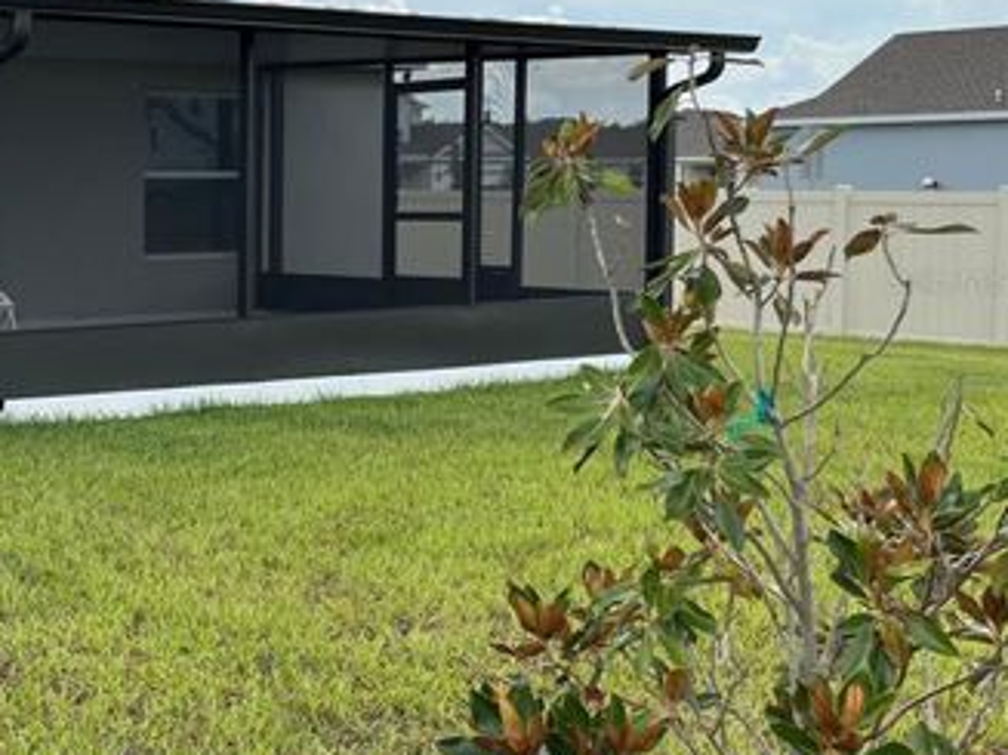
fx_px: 1630
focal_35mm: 56
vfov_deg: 26.0
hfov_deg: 31.0
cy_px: 280
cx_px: -72
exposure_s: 1/2222
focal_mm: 5.1
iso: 50
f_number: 1.6
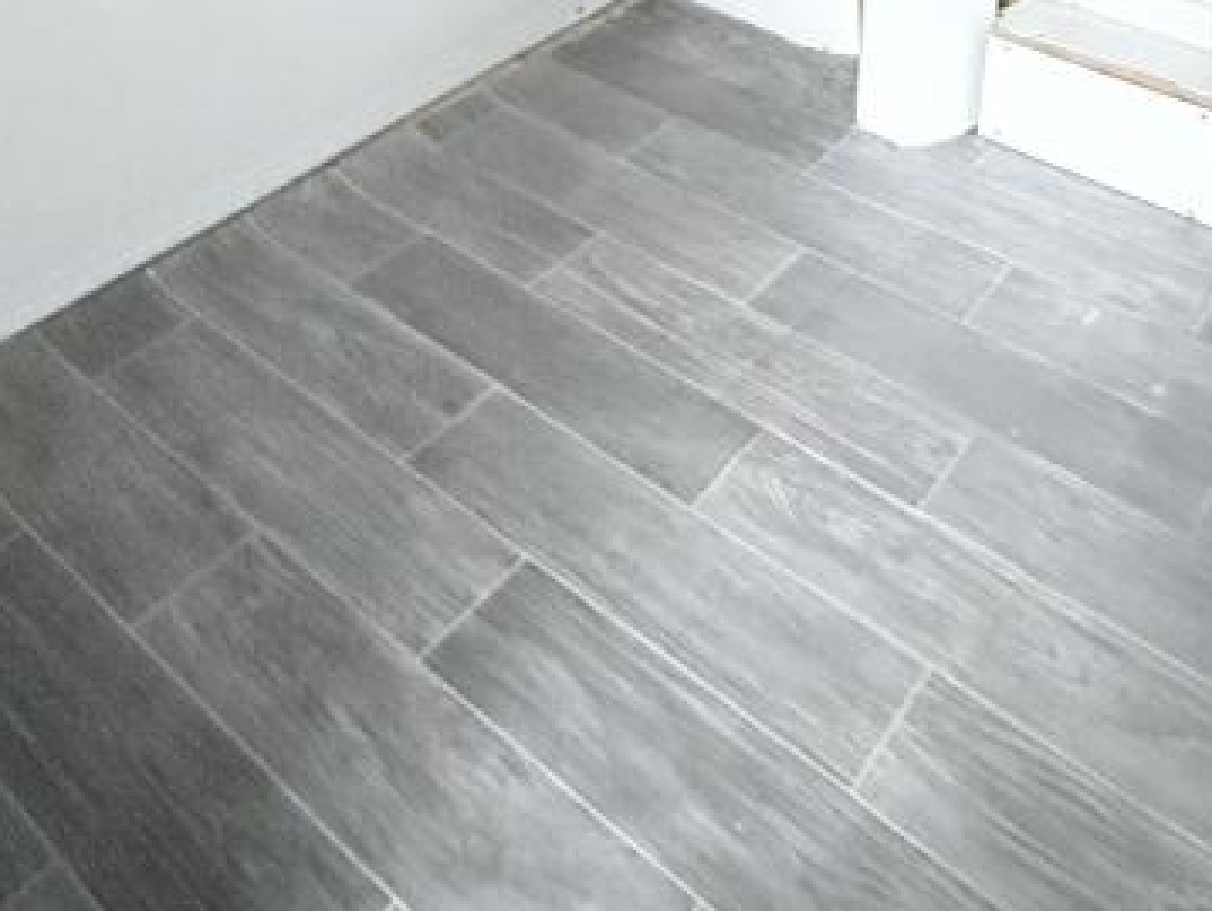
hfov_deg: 46.4
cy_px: -352
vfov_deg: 27.9
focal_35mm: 40
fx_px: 1401
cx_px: 741
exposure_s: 1/38
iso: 1600
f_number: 2.2
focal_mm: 2.22
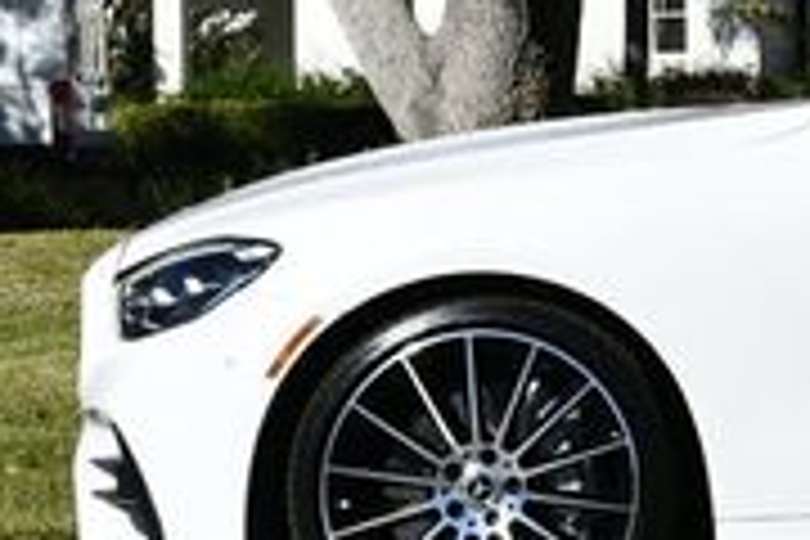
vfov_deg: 7.4
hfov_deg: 10.6
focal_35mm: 185
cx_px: 1341
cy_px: -130
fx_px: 4162
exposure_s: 1/400
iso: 100
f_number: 10
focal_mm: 26
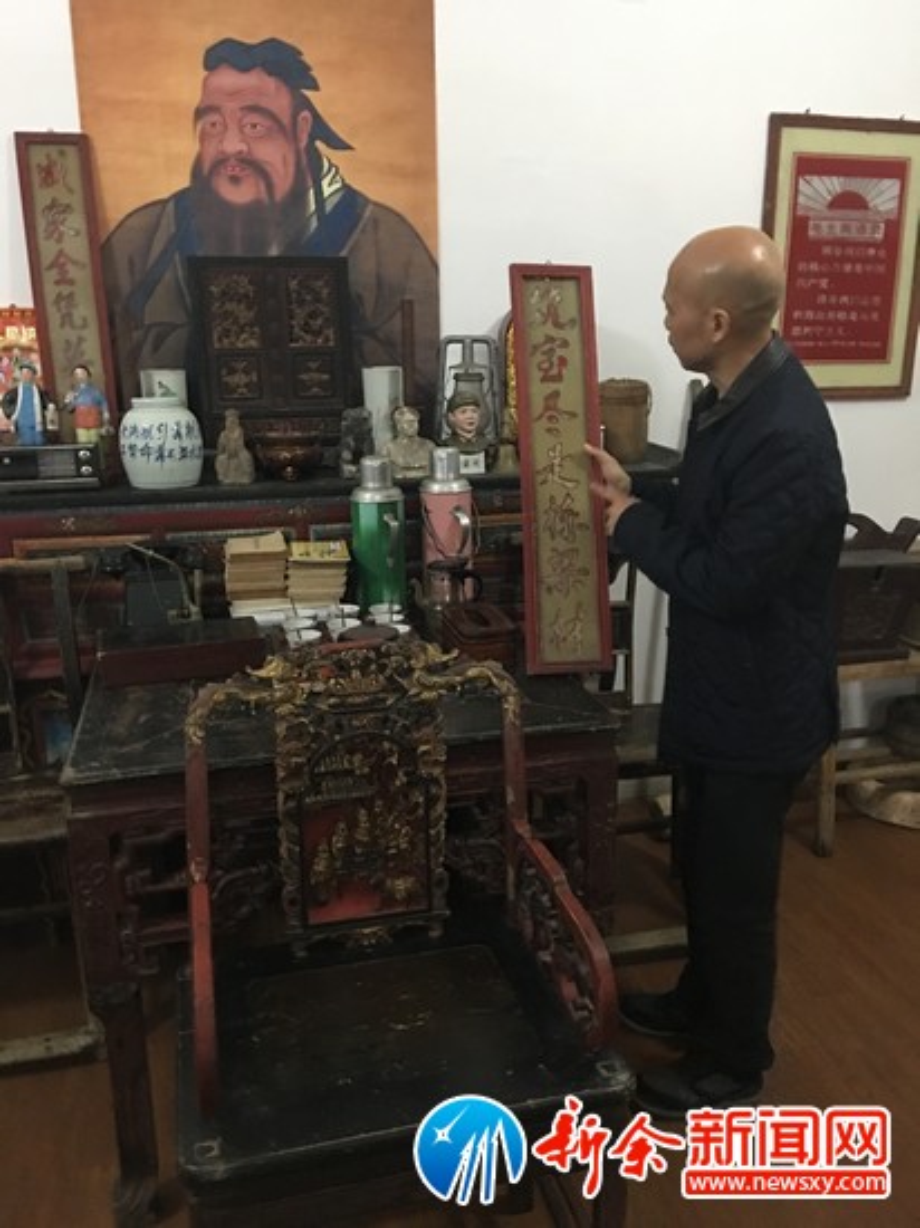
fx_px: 1028
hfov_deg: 48.2
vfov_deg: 61.7
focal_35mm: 29
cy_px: 614
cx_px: 460
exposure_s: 1/8
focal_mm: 4.15
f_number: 2.2
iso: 160
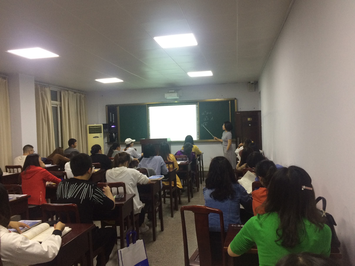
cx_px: 178
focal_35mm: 29
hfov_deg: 61.7
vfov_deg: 48.2
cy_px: 133
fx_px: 297
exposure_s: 1/33
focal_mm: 4.15
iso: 160
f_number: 2.2
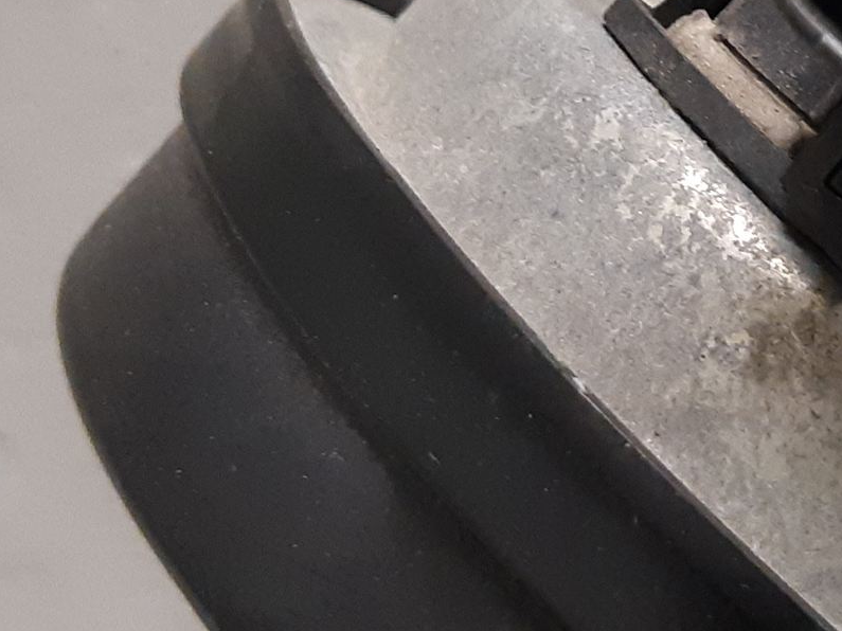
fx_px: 1629
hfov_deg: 28.1
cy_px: -46
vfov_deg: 21.0
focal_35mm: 67
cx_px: 718
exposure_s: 1/50
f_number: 1.7
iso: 320
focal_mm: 3.93
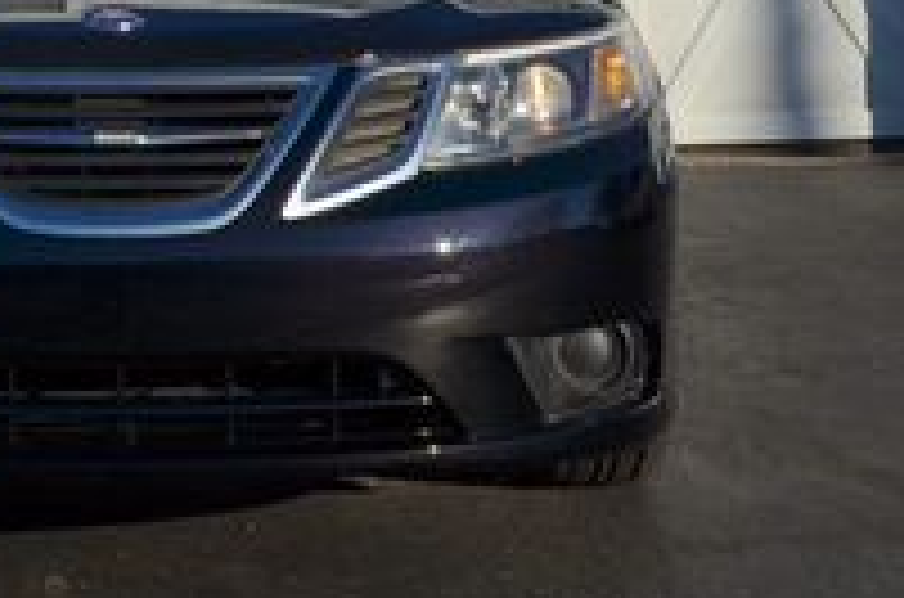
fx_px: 2154
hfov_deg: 23.1
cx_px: 81
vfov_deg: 15.0
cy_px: -220
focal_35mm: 86
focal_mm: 18
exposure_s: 1/400
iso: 100
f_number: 9
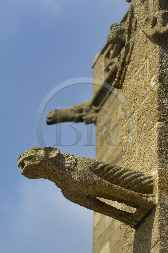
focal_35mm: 210
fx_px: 1474
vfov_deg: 9.8
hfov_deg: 6.5
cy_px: 126
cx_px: 84
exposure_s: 1/320
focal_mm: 140
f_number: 6.7
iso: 100
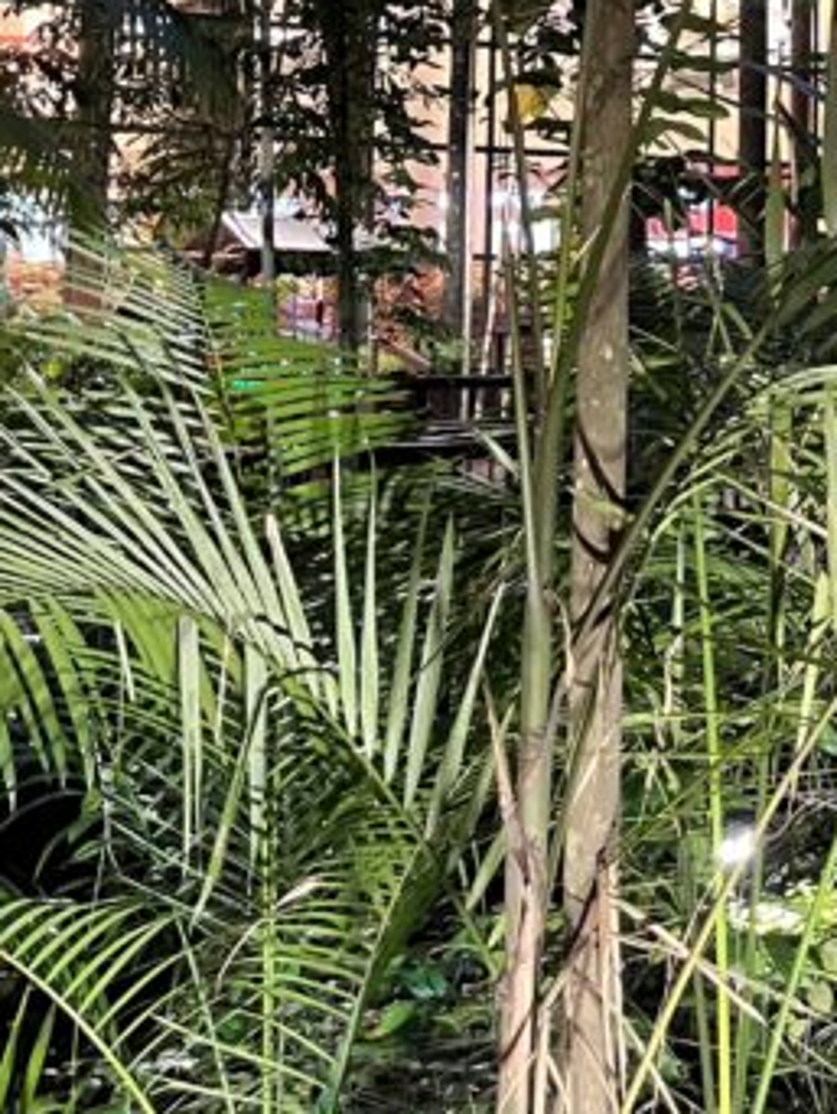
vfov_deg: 22.6
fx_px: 2608
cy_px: -148
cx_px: 964
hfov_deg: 17.5
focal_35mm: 81
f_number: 1.6
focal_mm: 5.1
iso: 640
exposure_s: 1/30
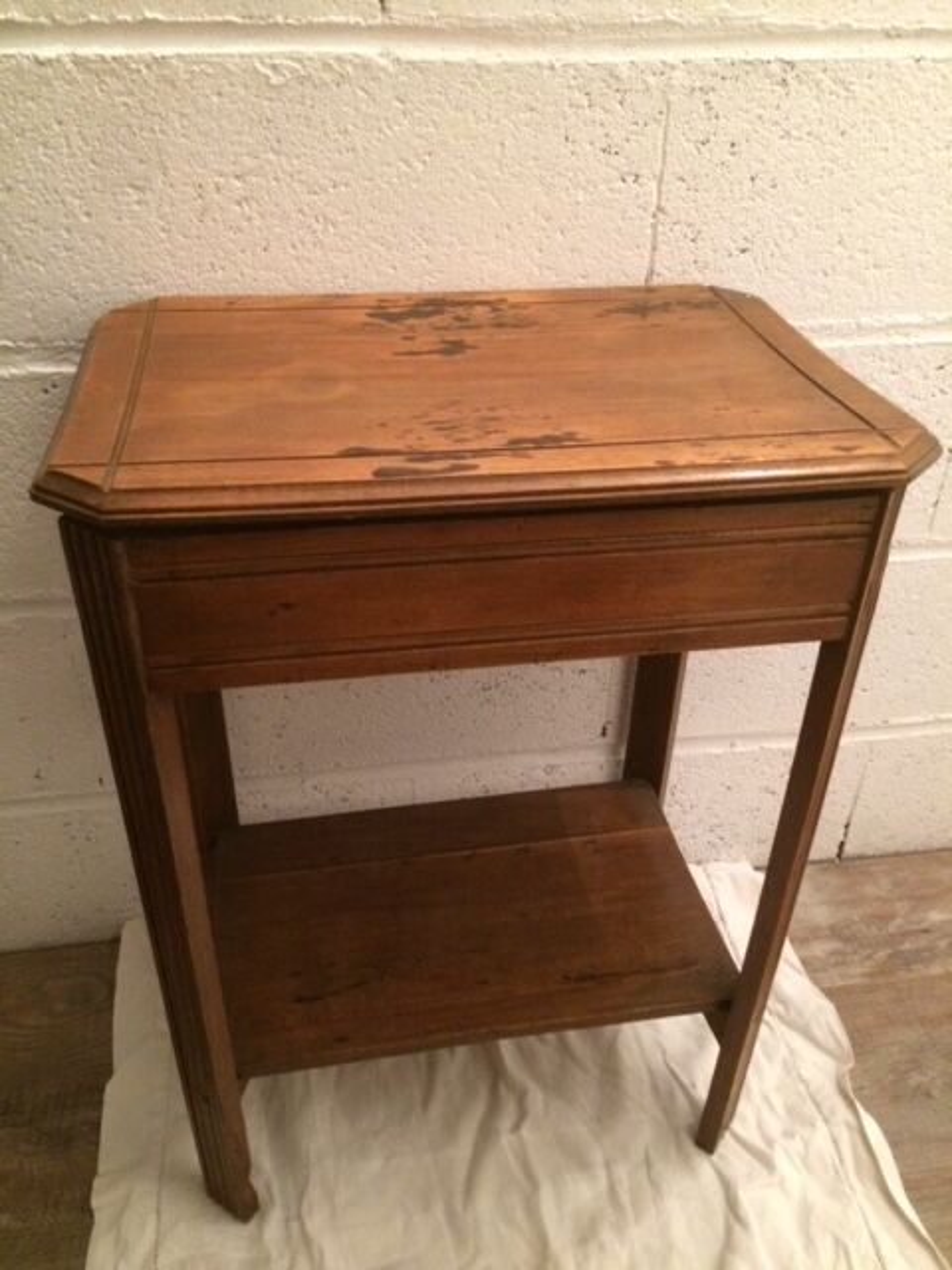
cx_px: 476
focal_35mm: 29
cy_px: 635
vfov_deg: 61.7
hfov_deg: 48.2
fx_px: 1063
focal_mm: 4.15
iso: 320
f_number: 2.2
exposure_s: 1/17
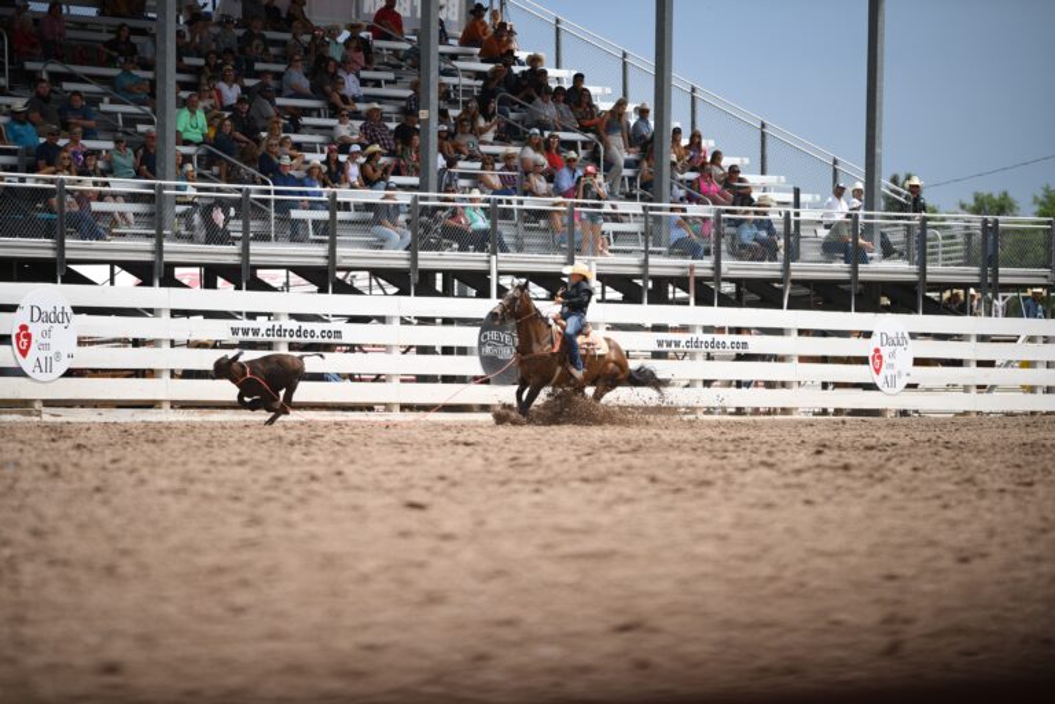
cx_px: 528
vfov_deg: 7.4
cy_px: 352
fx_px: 5421
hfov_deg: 11.1
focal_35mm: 185
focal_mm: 185
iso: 320
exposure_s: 1/4000
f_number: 2.8
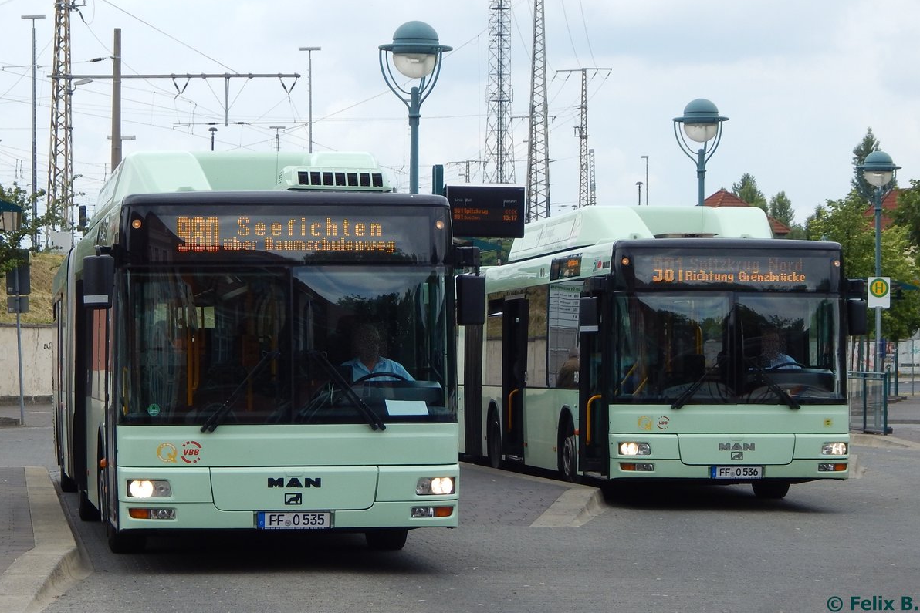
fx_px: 2275
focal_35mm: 89
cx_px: 459
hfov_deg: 22.9
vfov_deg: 15.4
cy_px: 269
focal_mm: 15.3
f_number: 4.3
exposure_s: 1/640
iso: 125
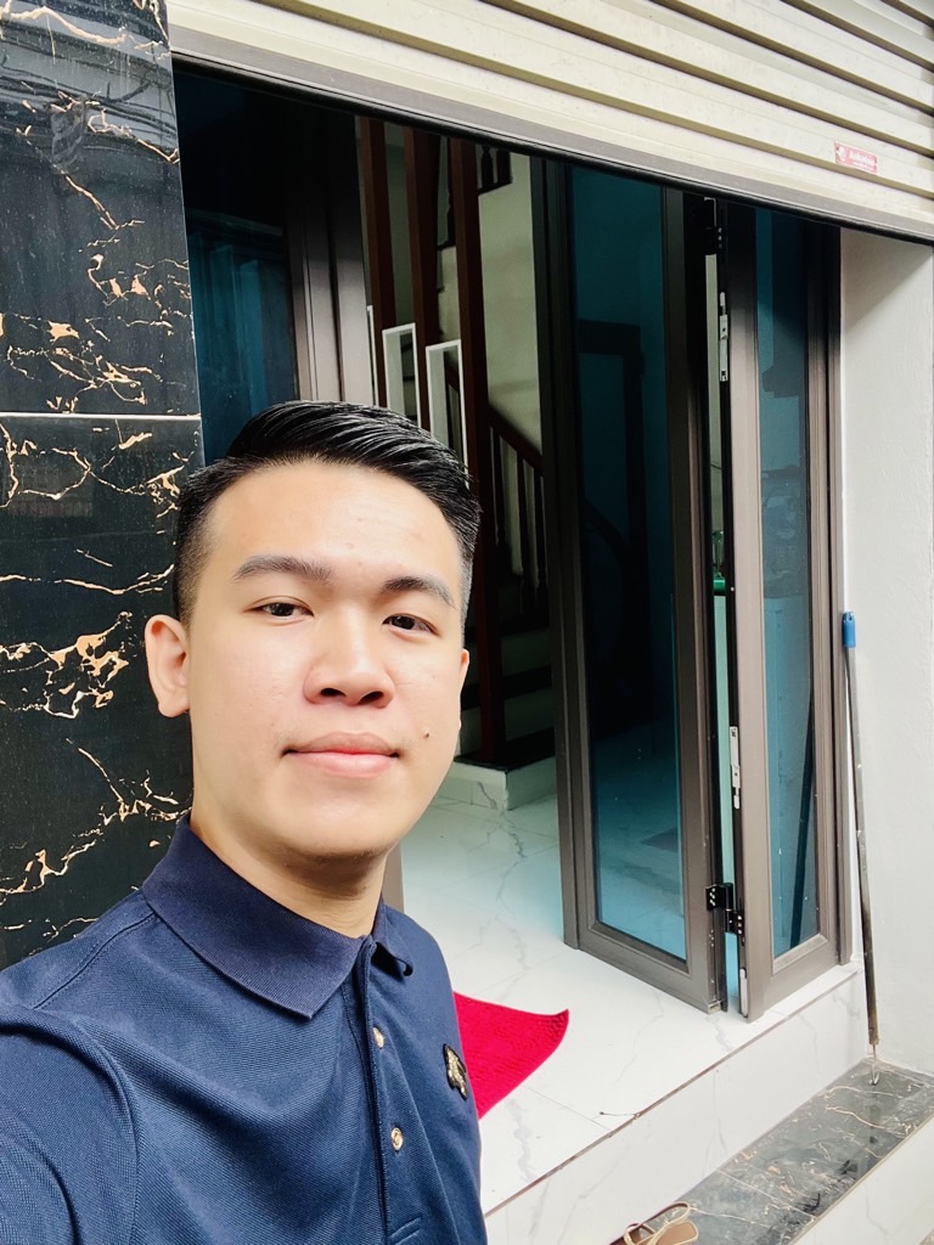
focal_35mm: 30
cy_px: 622
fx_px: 1079
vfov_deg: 60.0
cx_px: 467
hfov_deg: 46.8
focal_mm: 2.71
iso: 25
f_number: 2.2
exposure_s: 1/191
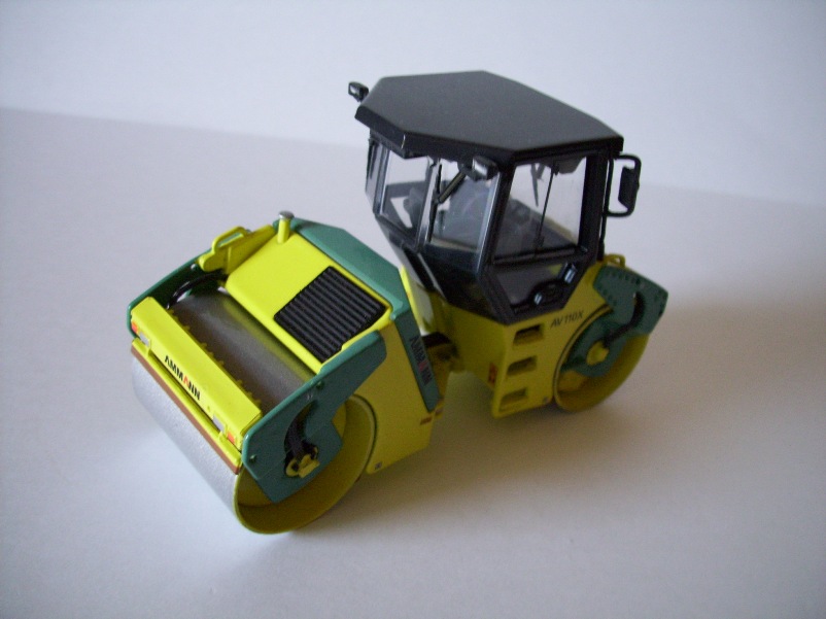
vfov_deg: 41.8
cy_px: 310
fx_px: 811
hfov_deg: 54.0
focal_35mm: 34
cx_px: 413
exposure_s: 1/15
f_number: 2.9
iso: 160
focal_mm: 5.7
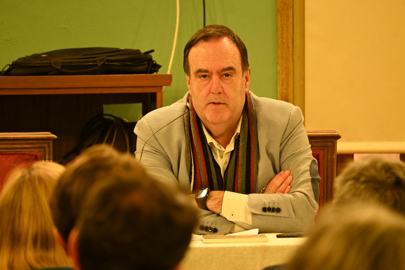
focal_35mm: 345
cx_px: 202
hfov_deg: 6.0
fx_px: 3881
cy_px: 135
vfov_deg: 4.0
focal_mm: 230
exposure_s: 1/13
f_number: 6
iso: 3200
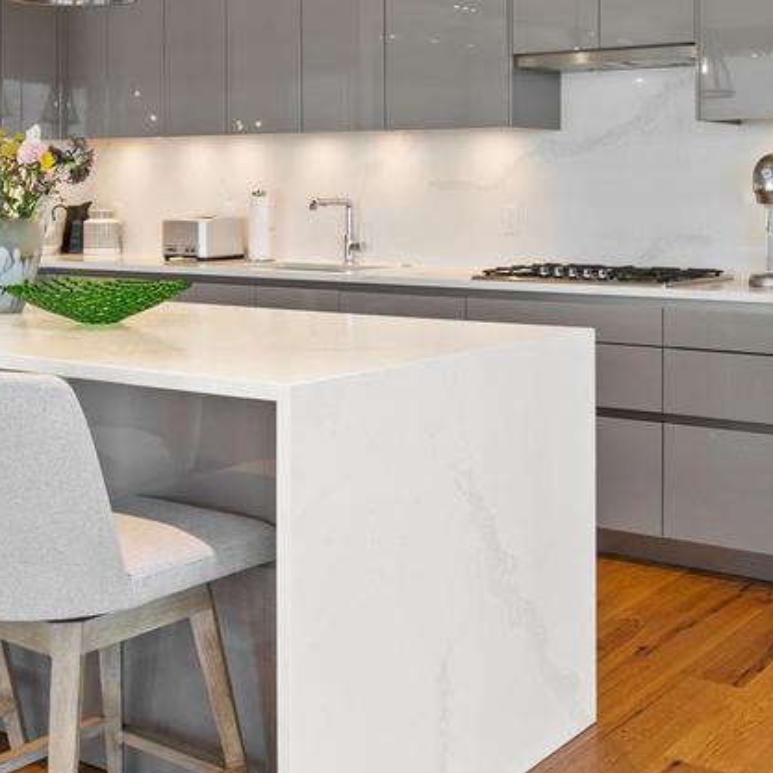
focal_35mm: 47
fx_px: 1187
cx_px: 602
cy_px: 163
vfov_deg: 35.0
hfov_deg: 35.1
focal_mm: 16
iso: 640
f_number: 8
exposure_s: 1/15
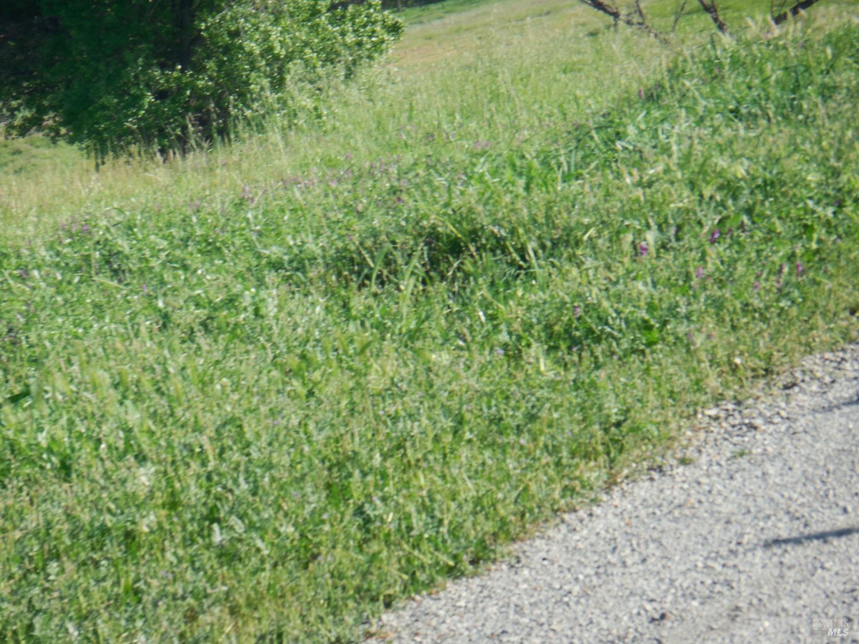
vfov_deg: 5.0
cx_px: 430
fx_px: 7445
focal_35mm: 300
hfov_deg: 6.6
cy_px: 322
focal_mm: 54
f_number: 6.5
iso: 125
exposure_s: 1/200
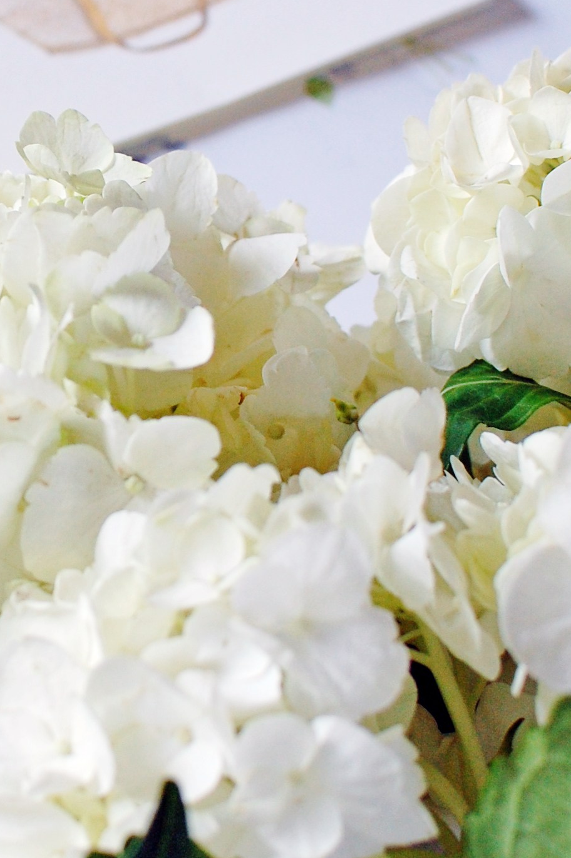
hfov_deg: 11.8
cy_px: 205
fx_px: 2744
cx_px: 62
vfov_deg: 17.7
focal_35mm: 115
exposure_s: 1/80
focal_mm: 35
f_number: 5
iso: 400
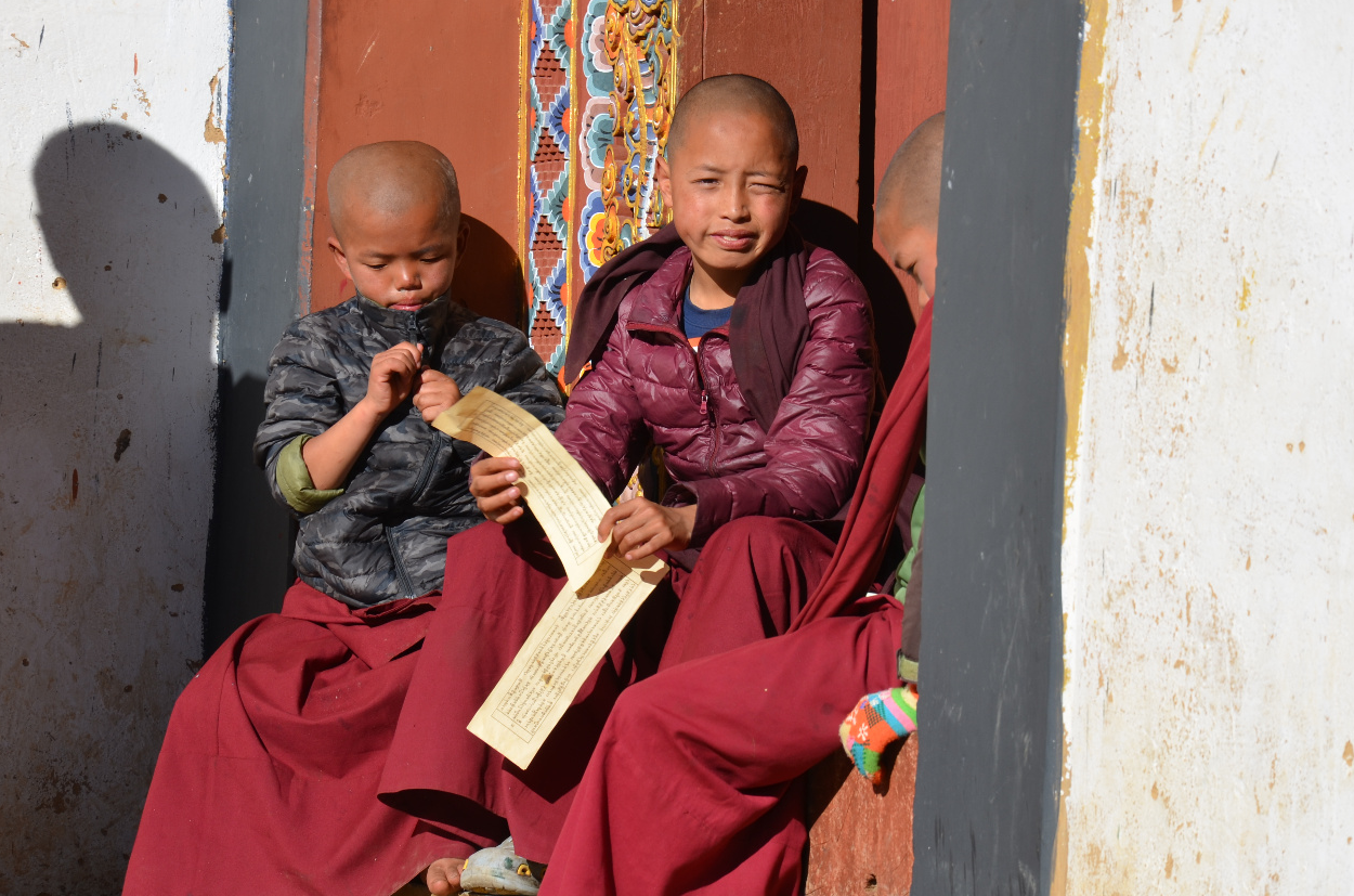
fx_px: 7566
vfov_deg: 6.8
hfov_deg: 10.2
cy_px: 421
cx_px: 674
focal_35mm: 202
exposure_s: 1/320
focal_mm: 105
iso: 100
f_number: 9
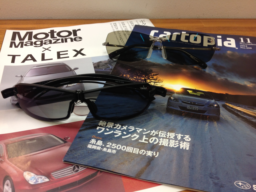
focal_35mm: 35
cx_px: 128
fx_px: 258
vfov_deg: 40.6
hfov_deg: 52.7
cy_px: 96
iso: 50
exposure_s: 1/20
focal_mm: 4.28
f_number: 2.4
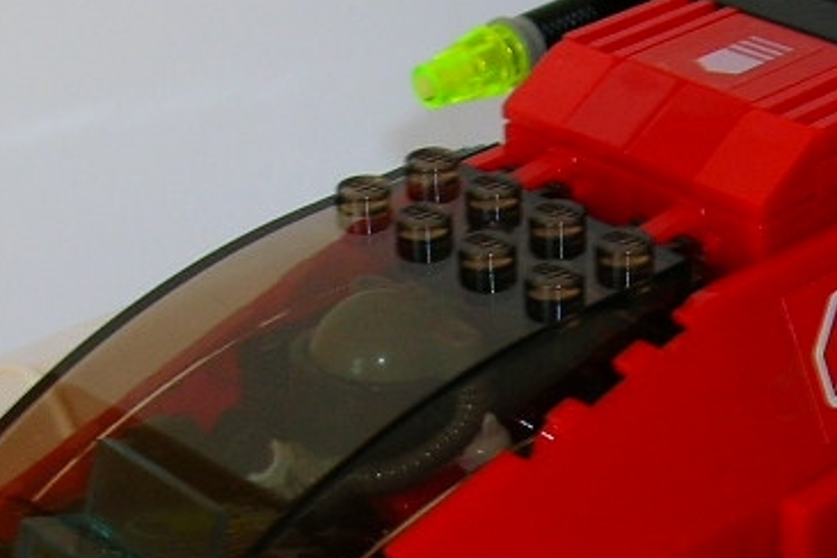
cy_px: 480
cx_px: 588
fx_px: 2302
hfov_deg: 20.5
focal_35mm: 99
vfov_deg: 13.7
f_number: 4.9
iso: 50
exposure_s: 1/30
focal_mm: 5.7
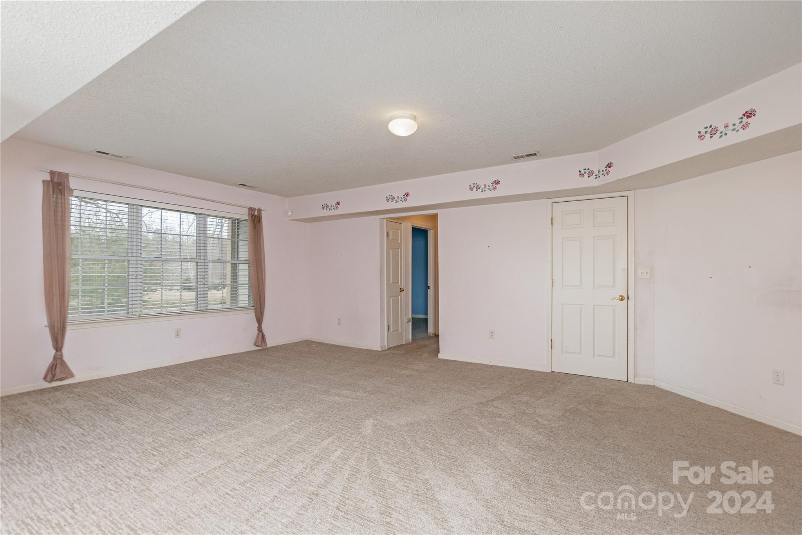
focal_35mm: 17
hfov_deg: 93.3
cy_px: 268
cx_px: 401
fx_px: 379
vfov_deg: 70.5
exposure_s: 1/100
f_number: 7.1
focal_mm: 17
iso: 320
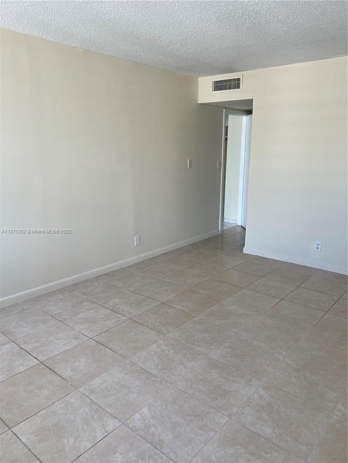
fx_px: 349
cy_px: 232
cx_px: 174
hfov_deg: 53.1
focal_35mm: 26
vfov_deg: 67.3
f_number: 1.5
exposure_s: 1/171
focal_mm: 5.7
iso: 50
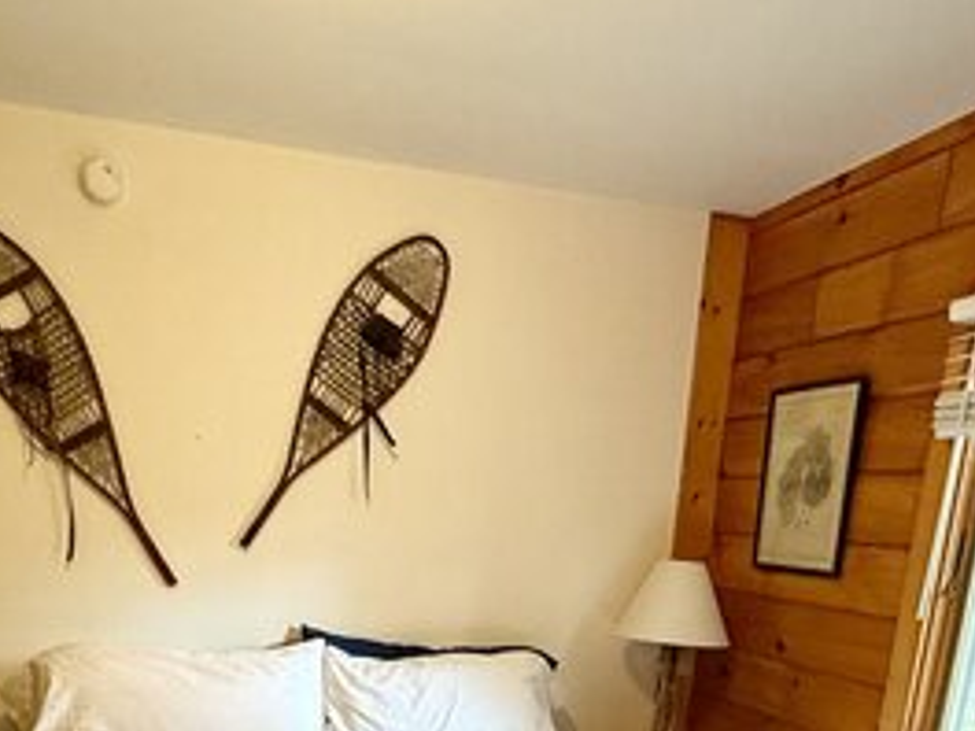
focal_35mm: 34
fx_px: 958
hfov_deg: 53.9
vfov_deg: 35.9
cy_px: 794
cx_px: 462
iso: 400
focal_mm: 2.22
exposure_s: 1/60
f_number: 2.2
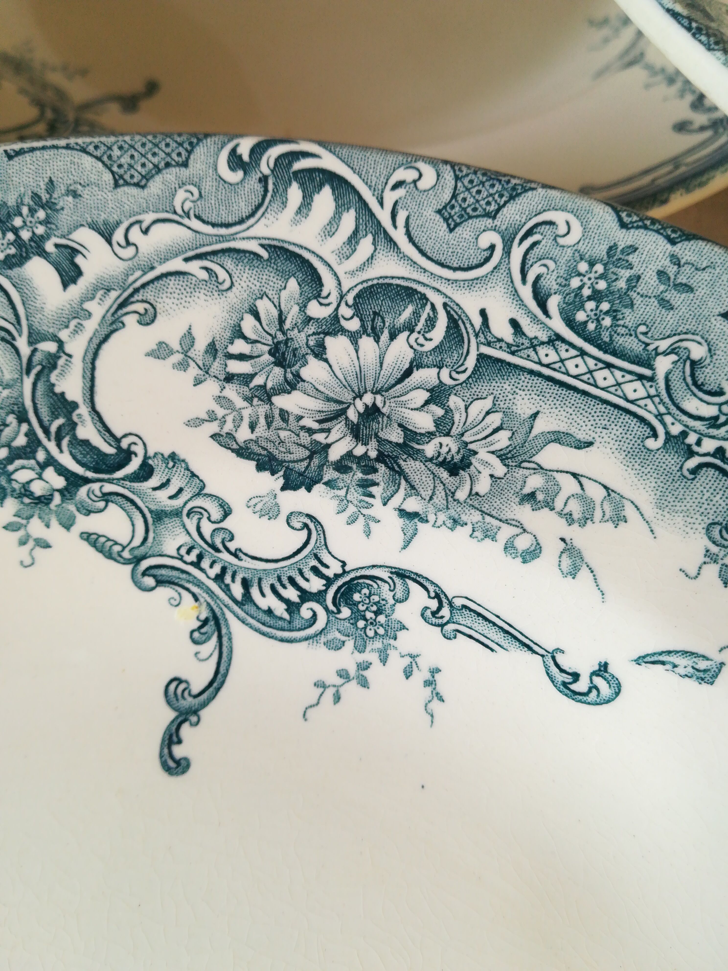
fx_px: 729
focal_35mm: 26
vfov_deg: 67.3
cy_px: 486
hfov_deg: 53.1
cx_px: 364
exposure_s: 1/33.3
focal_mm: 3.83
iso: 80
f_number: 2.2
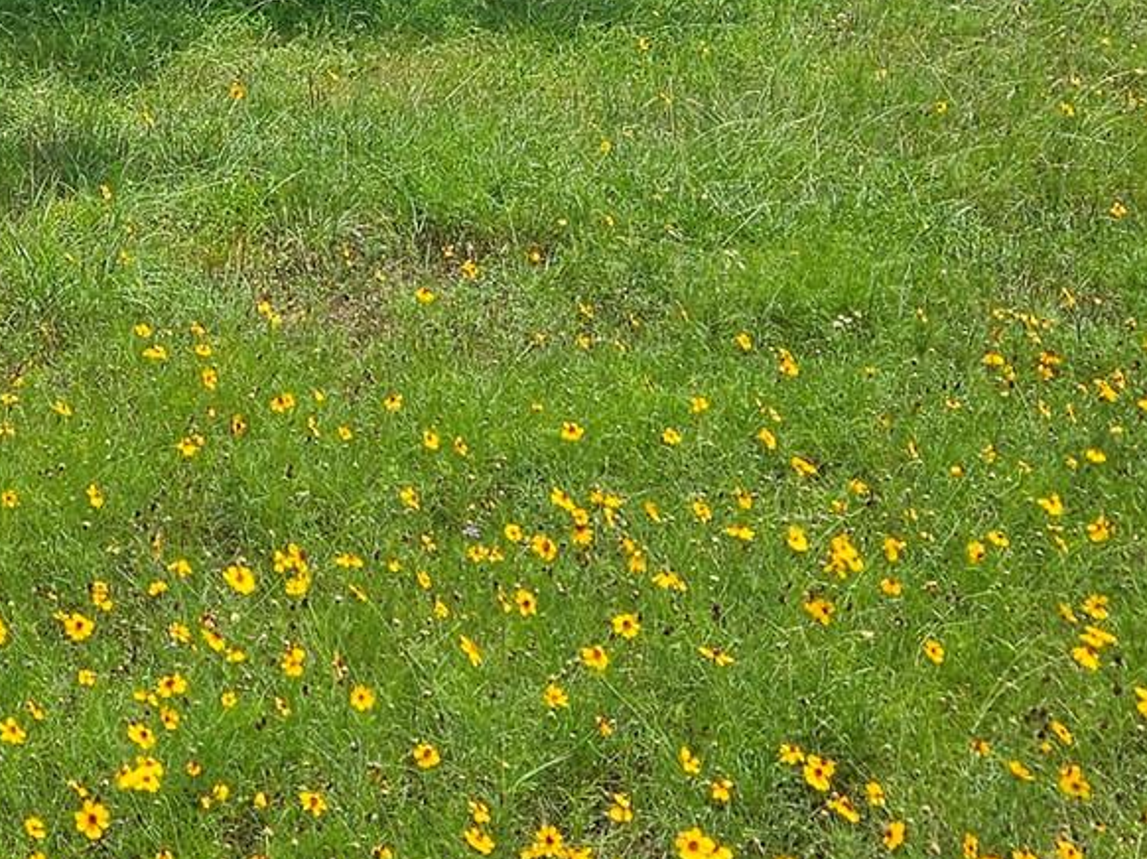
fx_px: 2683
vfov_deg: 17.7
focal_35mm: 81
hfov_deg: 23.6
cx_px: 160
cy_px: -28
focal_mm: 5.4
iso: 25
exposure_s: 1/2450
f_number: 1.8
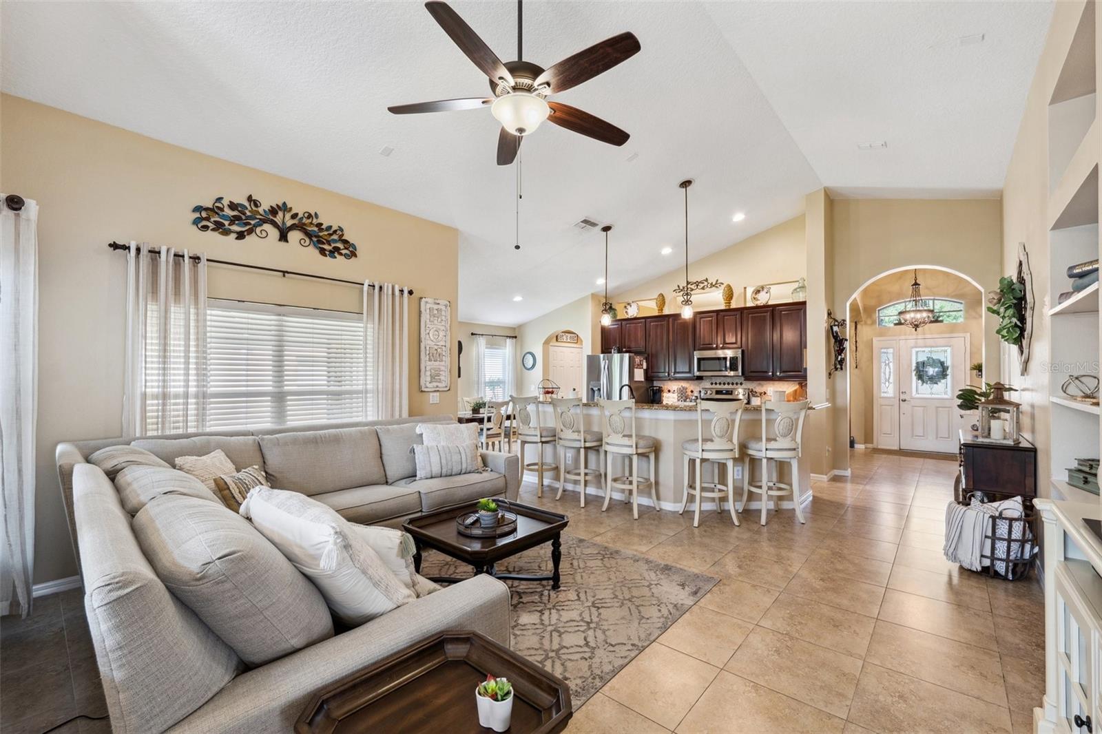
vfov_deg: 81.2
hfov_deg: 104.3
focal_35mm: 14
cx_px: 551
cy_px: 367
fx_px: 428
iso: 400
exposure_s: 1/10
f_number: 8
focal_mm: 14
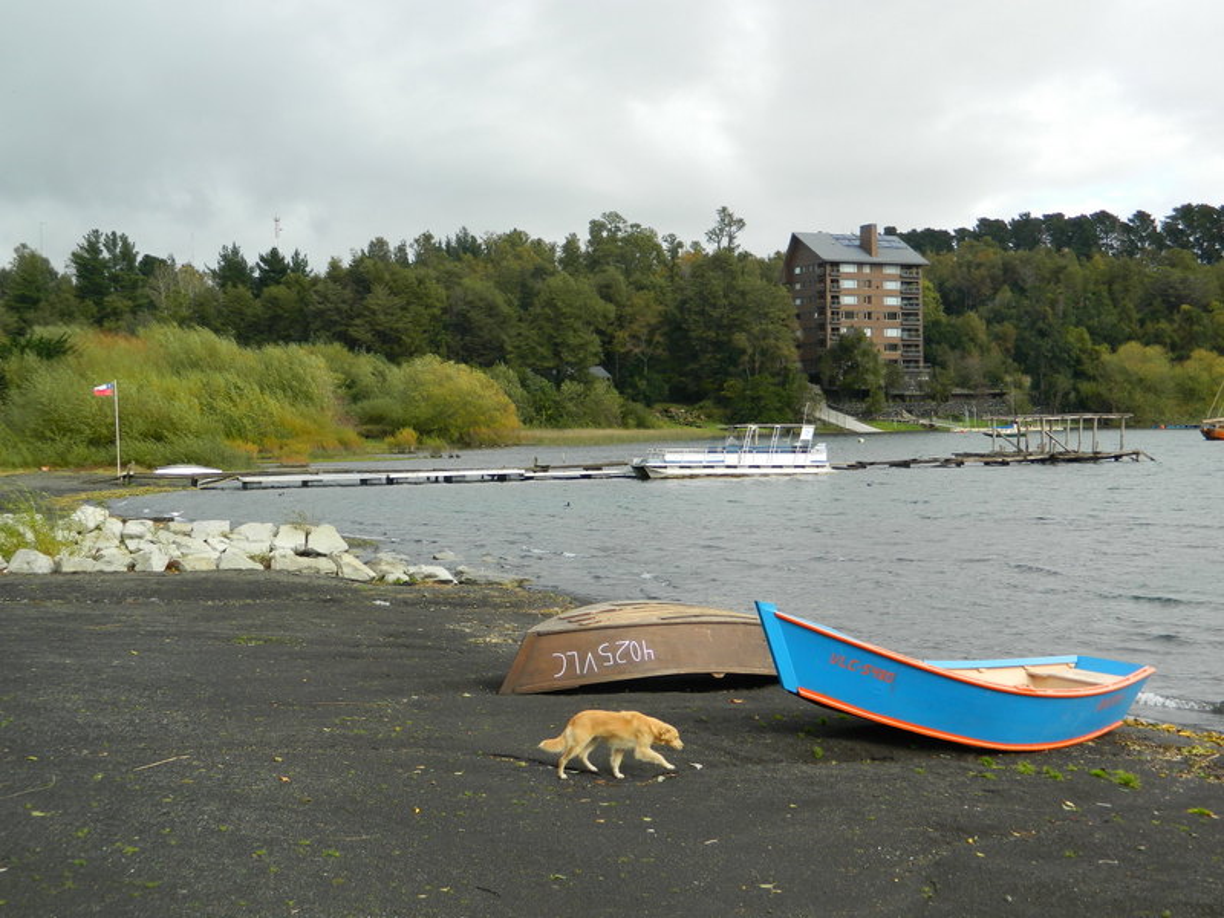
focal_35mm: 47
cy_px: 459
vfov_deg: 30.9
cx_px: 612
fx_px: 1662
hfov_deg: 40.4
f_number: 3.6
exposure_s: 1/400
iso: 80
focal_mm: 8.4
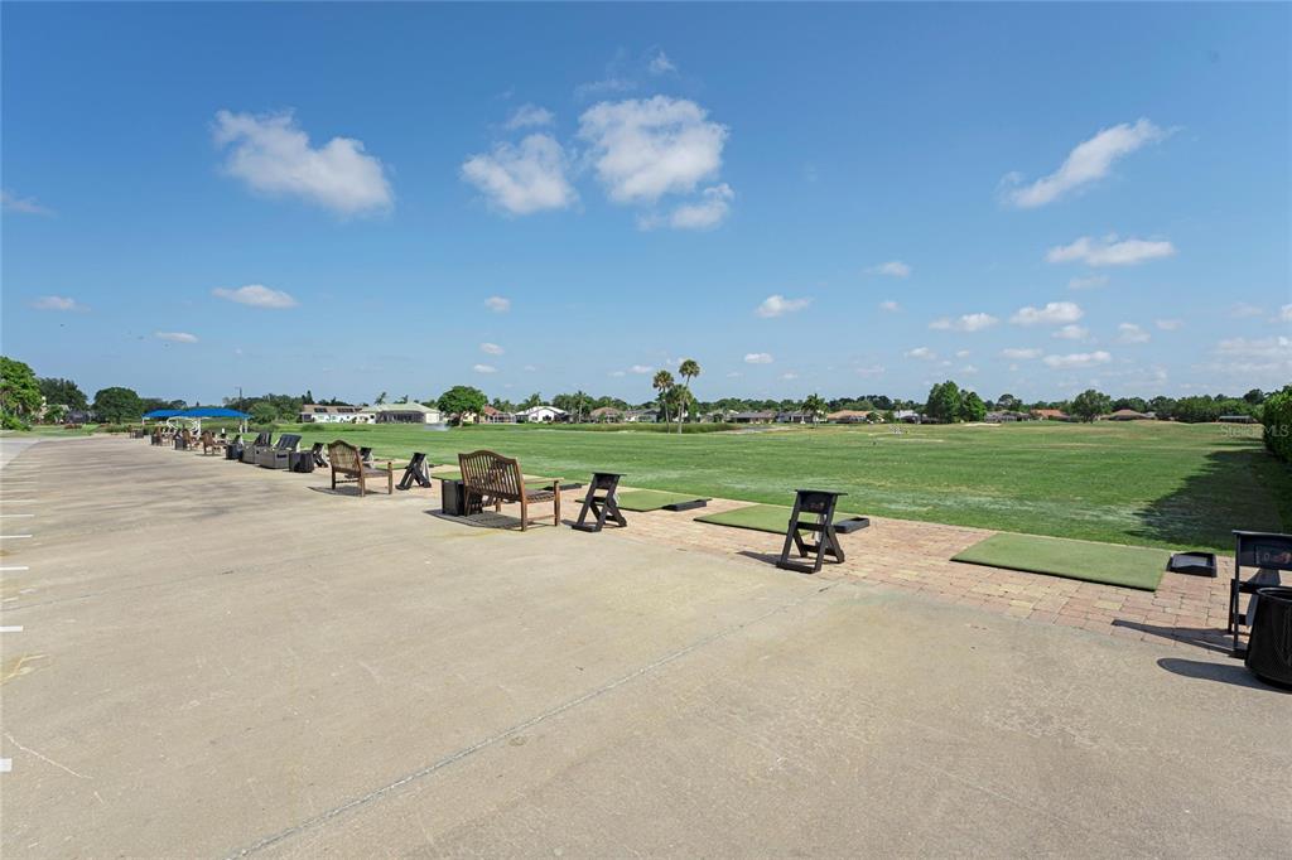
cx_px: 646
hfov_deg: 99.3
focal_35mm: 15
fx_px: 549
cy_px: 430
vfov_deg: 76.2
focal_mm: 15.3
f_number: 8
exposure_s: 1/320
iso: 100
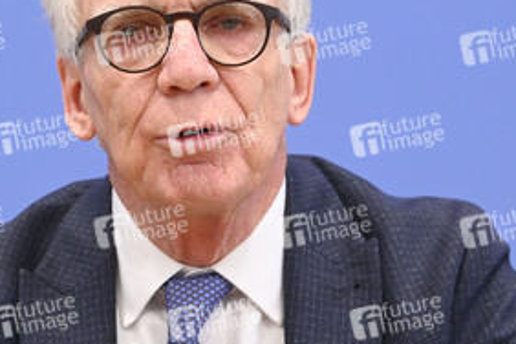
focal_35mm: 216
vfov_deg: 6.4
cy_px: 90
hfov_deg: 9.5
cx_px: 166
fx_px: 3096
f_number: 5.6
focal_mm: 135
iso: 5000
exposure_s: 1/500
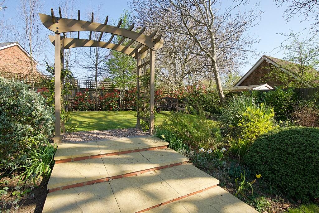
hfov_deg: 96.7
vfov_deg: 73.8
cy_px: 106
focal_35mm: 16
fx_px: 142
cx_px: 160
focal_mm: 11
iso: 100
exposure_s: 1/100
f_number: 8
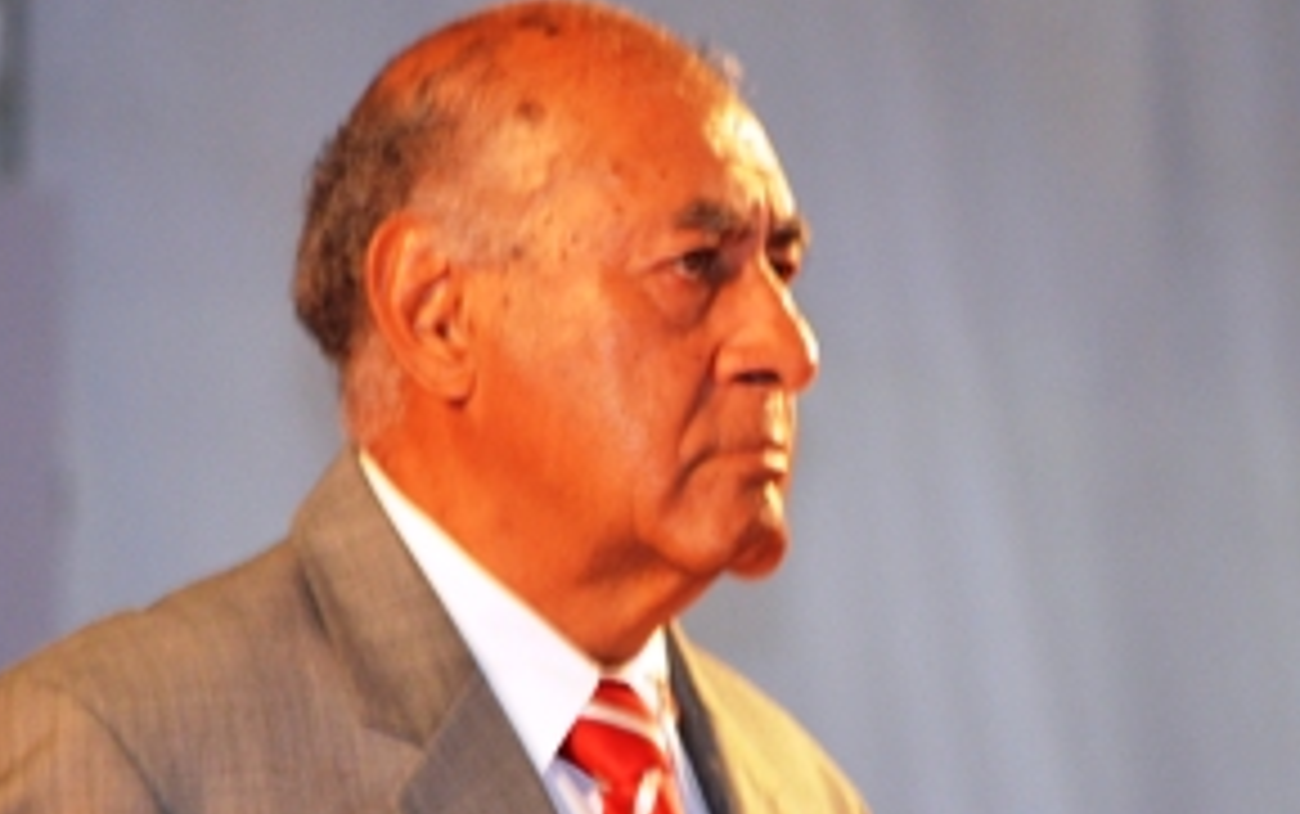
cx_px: 684
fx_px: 25169
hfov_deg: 3.0
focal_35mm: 710
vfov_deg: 1.9
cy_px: 618
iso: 2200
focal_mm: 300
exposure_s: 1/60
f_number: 5.6
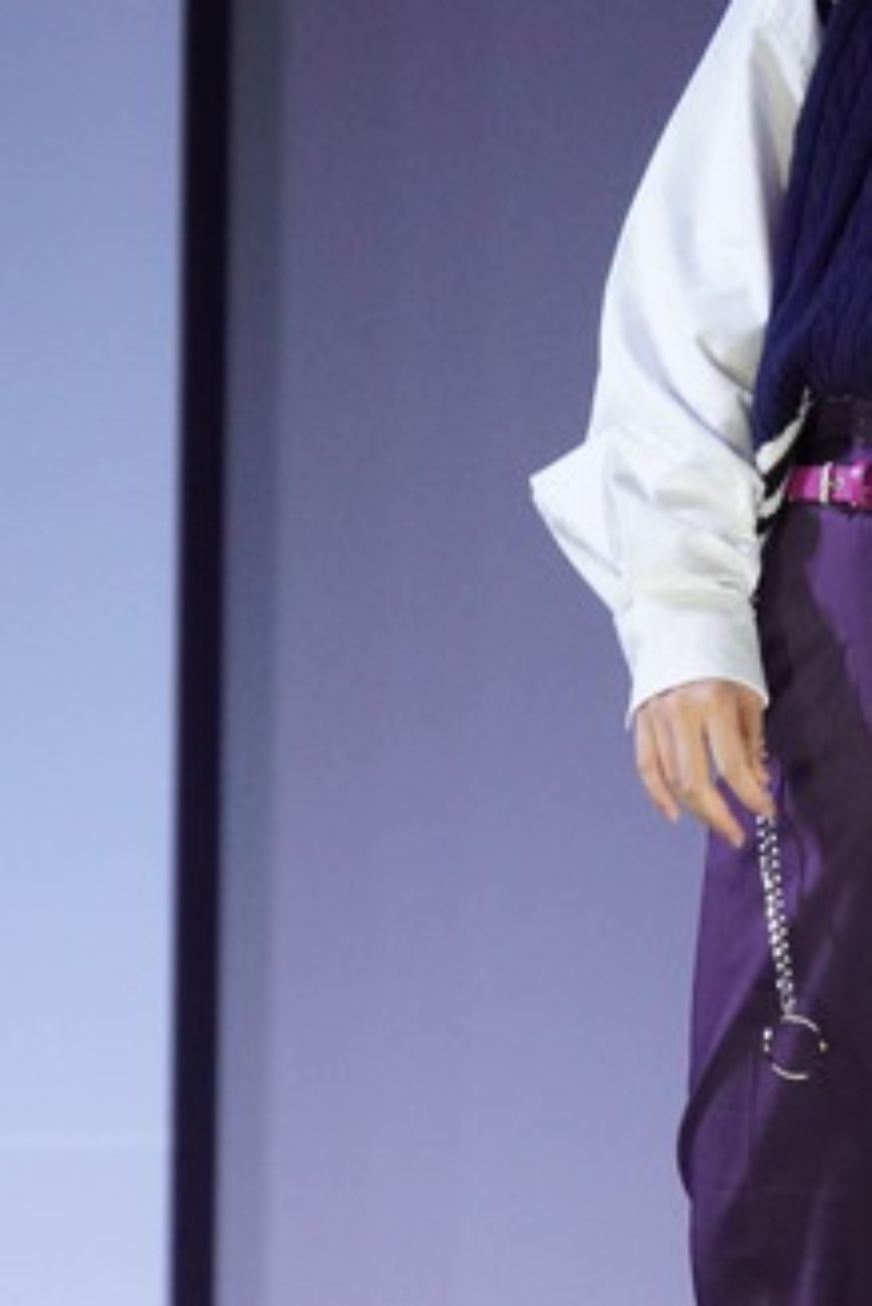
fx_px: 18837
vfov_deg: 4.0
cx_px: 838
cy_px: 410
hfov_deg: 2.7
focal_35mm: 519
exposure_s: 1/320
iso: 4000
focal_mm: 167
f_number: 6.3
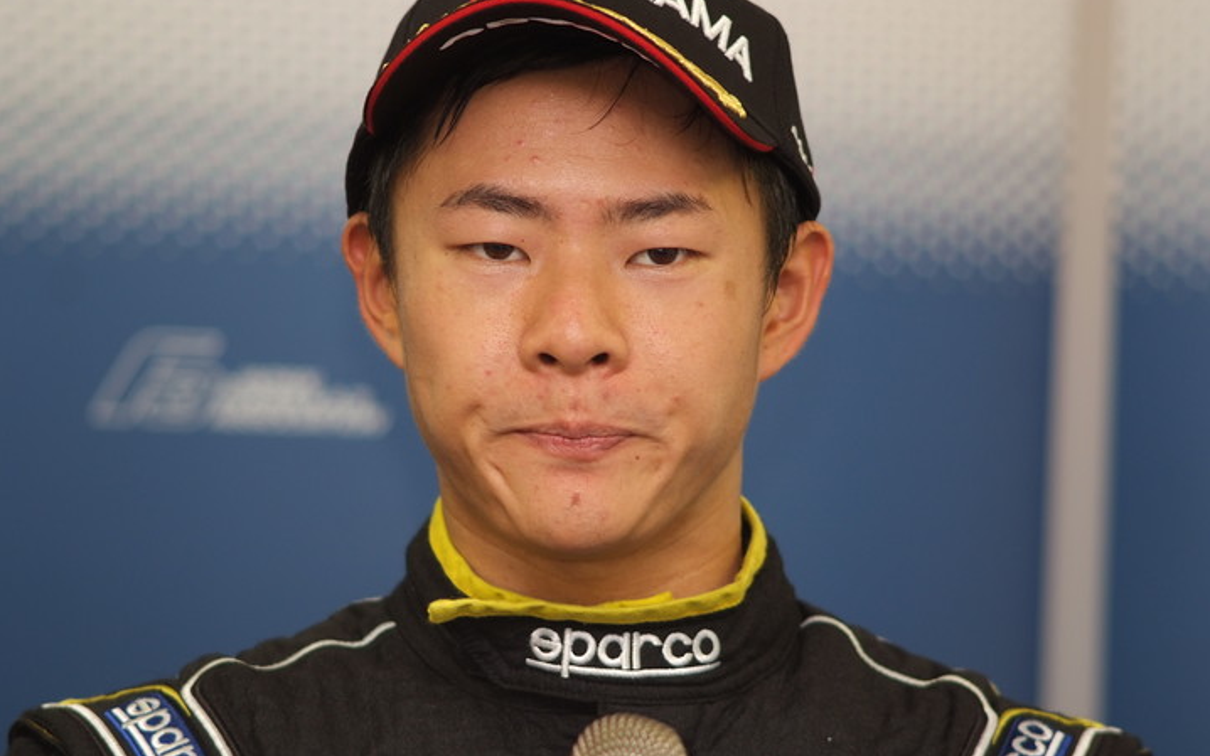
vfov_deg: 4.8
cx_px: 605
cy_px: 396
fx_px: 9103
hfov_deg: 7.6
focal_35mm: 276
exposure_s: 1/125
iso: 400
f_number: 2.8
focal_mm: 180
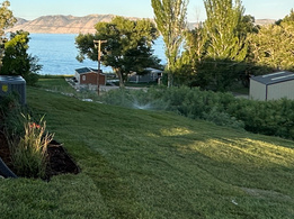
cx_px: -96
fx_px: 466
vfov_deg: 26.0
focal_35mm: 55
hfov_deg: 28.3
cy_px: 44
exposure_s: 1/882
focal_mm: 2.22
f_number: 2.2
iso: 40
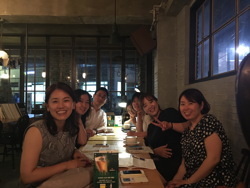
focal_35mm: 29
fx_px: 209
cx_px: 125
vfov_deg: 48.2
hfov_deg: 61.7
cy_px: 94
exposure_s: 1/15
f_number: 2.2
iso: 500
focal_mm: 4.15
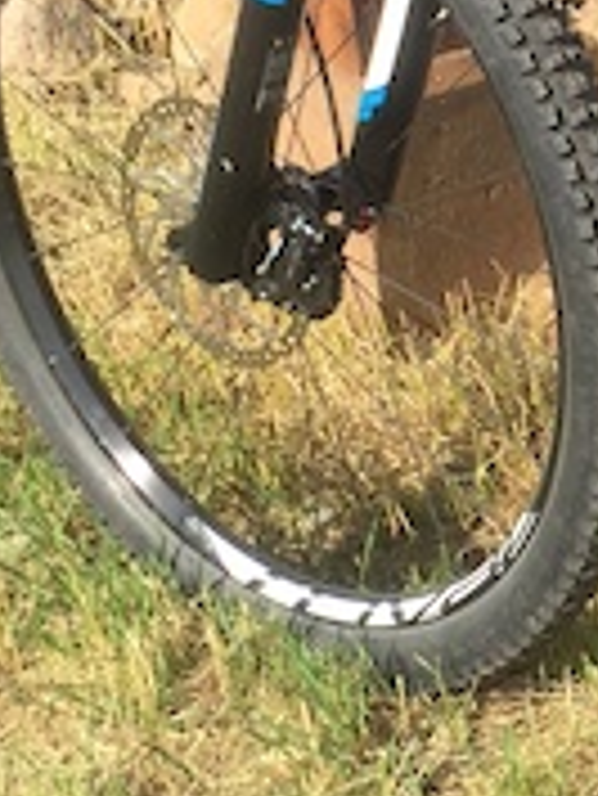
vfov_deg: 15.0
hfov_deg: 10.6
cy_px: 202
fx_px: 3014
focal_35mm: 131
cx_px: 1115
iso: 32
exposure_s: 1/1364
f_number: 2.2
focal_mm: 4.15
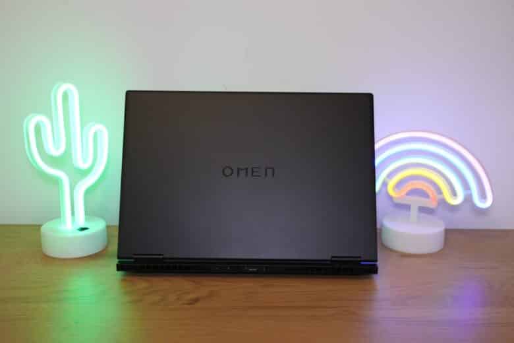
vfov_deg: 31.9
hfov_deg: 46.4
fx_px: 600
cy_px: 172
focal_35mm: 42
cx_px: 257
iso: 2500
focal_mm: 42
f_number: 9
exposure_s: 1/50
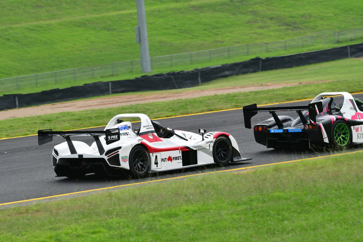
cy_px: 121
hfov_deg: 5.7
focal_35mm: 360
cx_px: 182
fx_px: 3631
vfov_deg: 3.8
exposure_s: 1/640
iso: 500
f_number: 10
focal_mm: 240
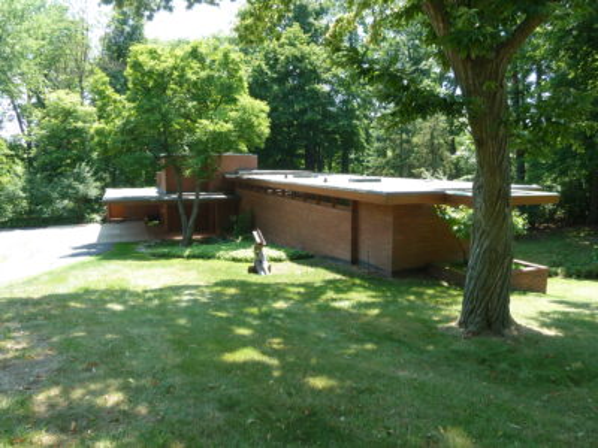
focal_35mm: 25
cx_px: 299
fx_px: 432
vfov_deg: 54.9
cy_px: 224
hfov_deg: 69.4
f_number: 3.5
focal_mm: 4.1
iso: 80
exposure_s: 1/100
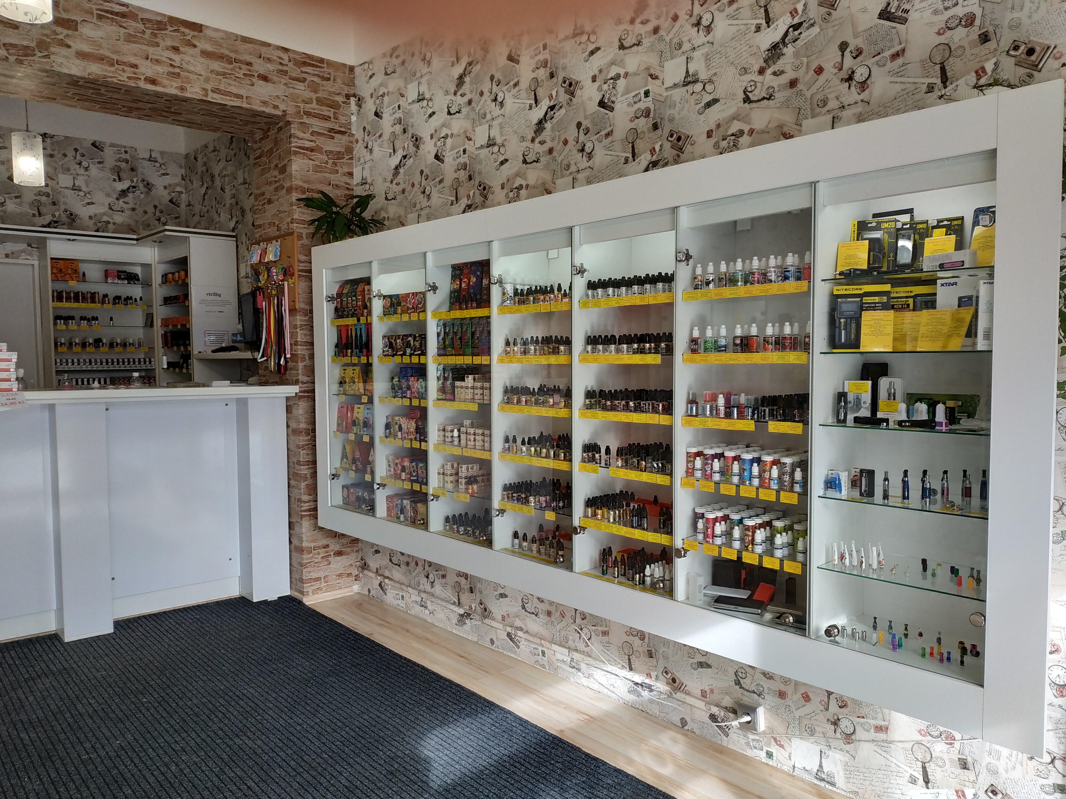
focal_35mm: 24
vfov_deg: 56.8
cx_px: 533
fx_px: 739
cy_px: 400
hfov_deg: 71.6
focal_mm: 3.94
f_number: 1.9
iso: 200
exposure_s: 1/242
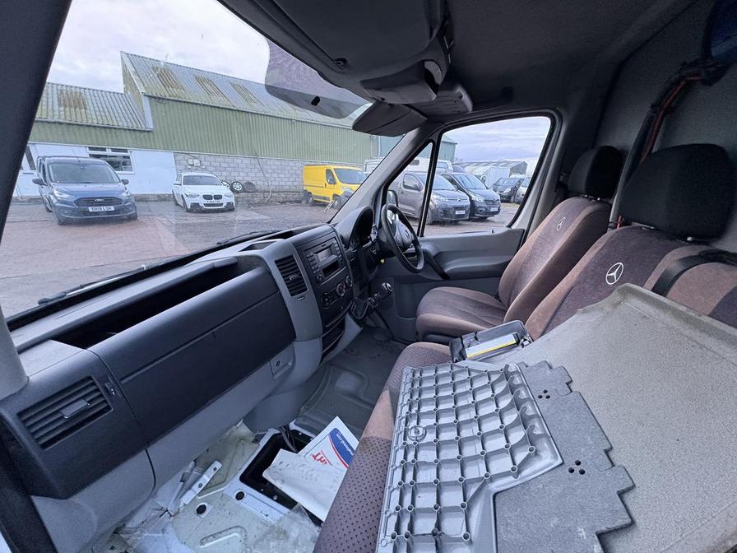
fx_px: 298
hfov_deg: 102.1
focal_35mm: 14
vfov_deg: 85.7
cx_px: 368
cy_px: 276
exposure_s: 1/59
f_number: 2.2
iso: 1000
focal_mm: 2.22
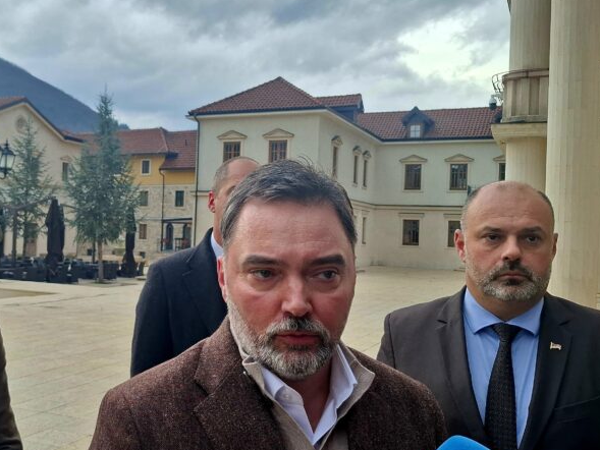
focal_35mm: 40
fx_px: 693
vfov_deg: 36.0
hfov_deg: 45.7
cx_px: 174
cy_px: 221
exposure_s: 1/100
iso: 50
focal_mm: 5.54
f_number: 1.8
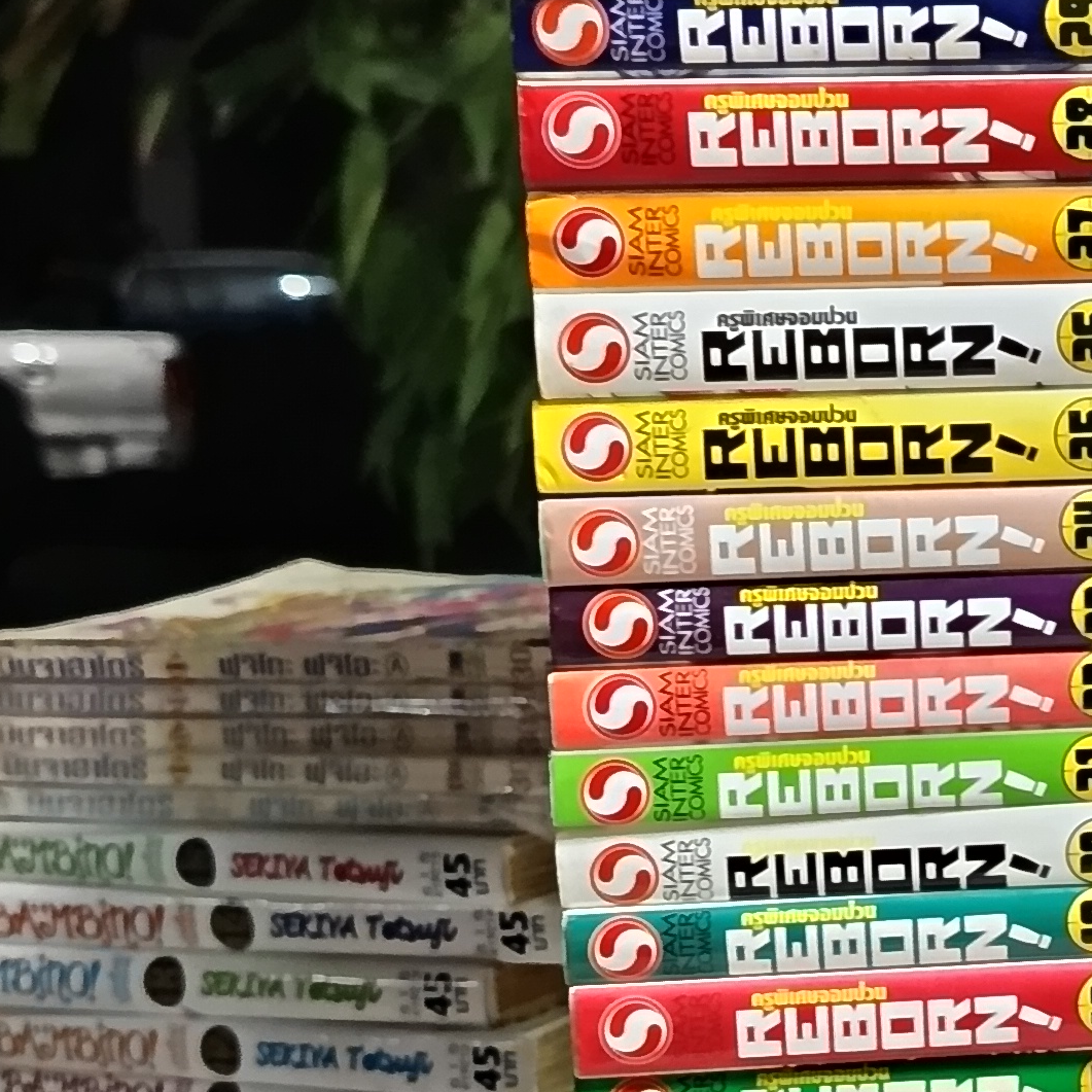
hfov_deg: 20.6
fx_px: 2855
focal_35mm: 80
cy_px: 633
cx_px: 1208
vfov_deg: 21.6
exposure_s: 1/25
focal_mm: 5.31
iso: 1784
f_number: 1.7
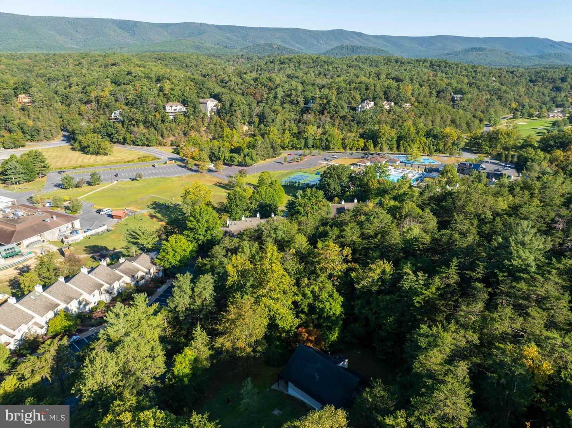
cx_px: 286
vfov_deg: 56.8
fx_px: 396
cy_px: 214
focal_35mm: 24
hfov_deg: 71.6
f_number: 2.8
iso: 140
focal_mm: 12.29
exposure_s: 1/1000
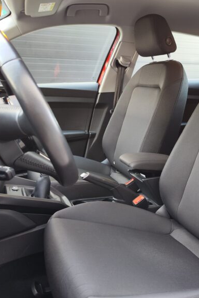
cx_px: 116
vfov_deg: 57.2
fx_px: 273
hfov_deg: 39.9
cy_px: 149
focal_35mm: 33
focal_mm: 7.01
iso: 764
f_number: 1.69
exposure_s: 1/50
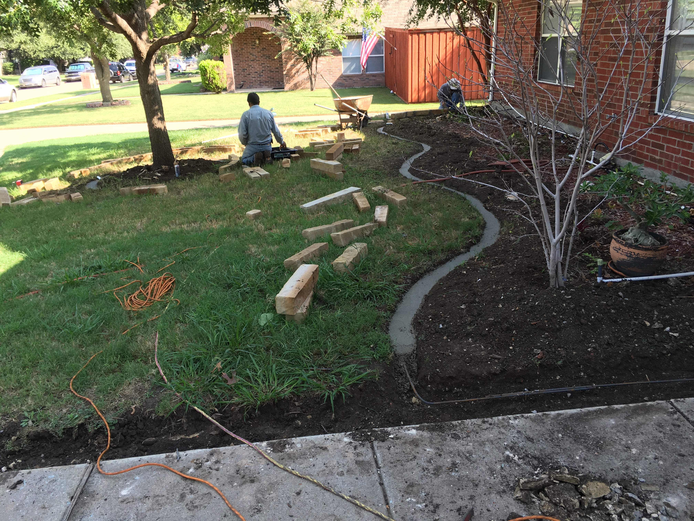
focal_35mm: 29
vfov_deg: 48.2
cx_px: 347
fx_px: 581
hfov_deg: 61.7
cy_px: 260
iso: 25
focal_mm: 4.15
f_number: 2.2
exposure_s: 1/120
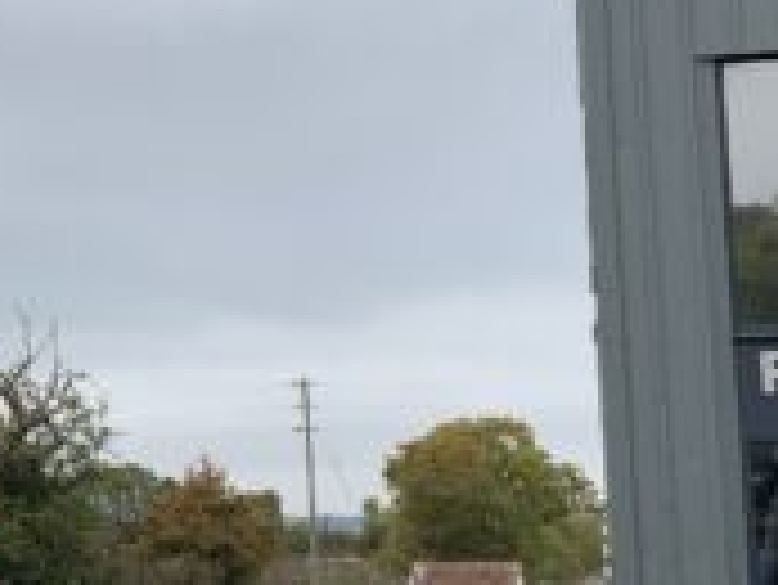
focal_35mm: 107
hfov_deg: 17.3
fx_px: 2407
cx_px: -211
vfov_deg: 13.8
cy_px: 225
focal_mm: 3
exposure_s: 1/122
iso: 20
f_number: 1.8
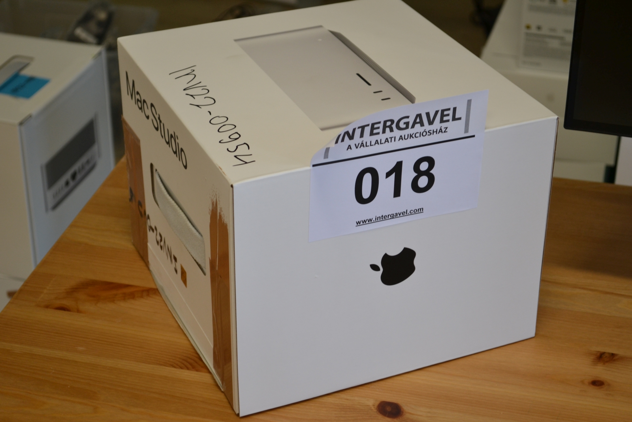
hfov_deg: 28.1
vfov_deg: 18.9
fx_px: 1264
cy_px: 211
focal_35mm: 72
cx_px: 316
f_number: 5.6
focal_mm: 48
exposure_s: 1/40
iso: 400
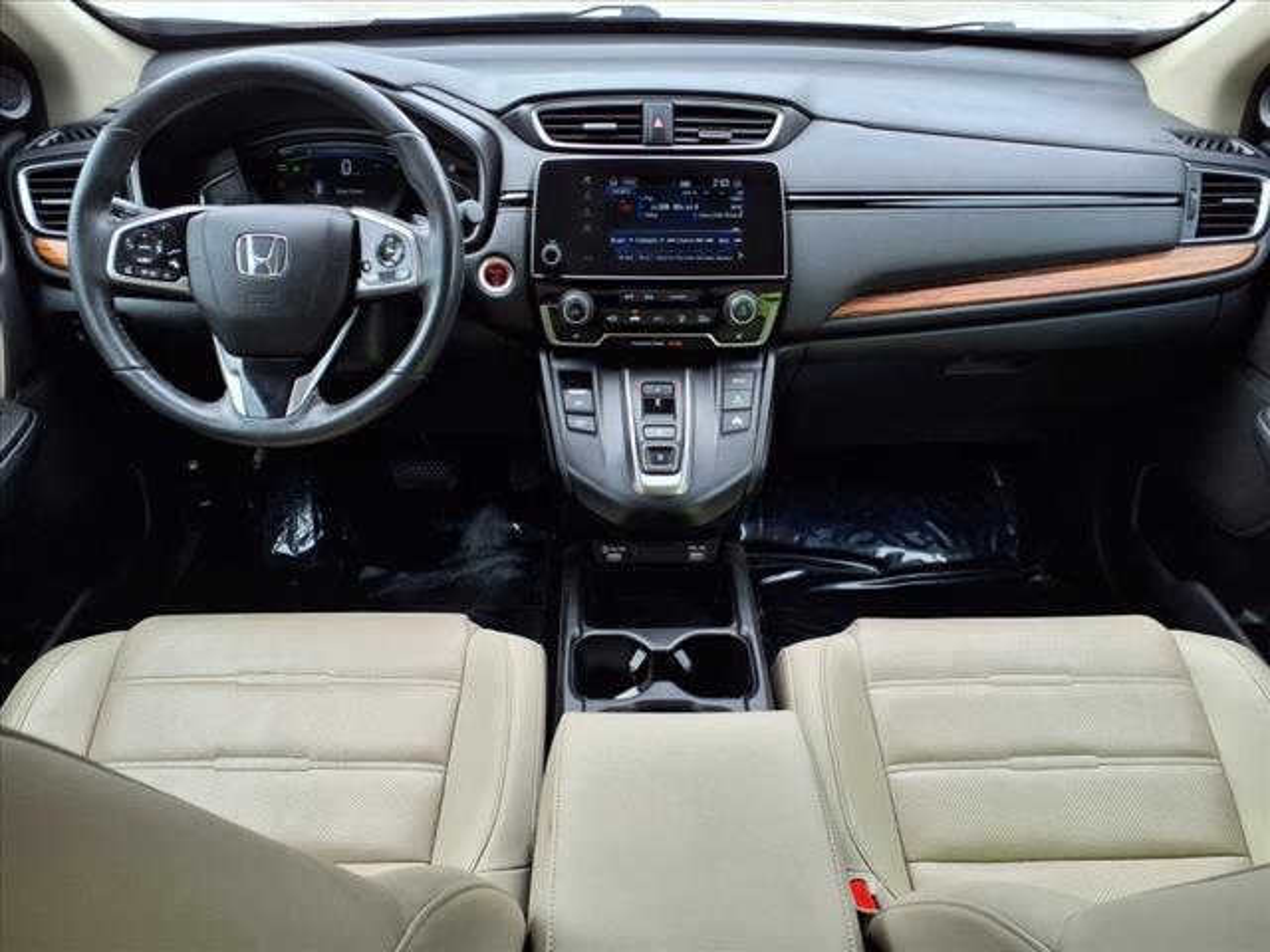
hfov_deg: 65.3
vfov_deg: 51.4
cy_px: 476
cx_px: 635
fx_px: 991
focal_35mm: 27
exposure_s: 1/312
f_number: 1.9
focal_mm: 3.58
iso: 40
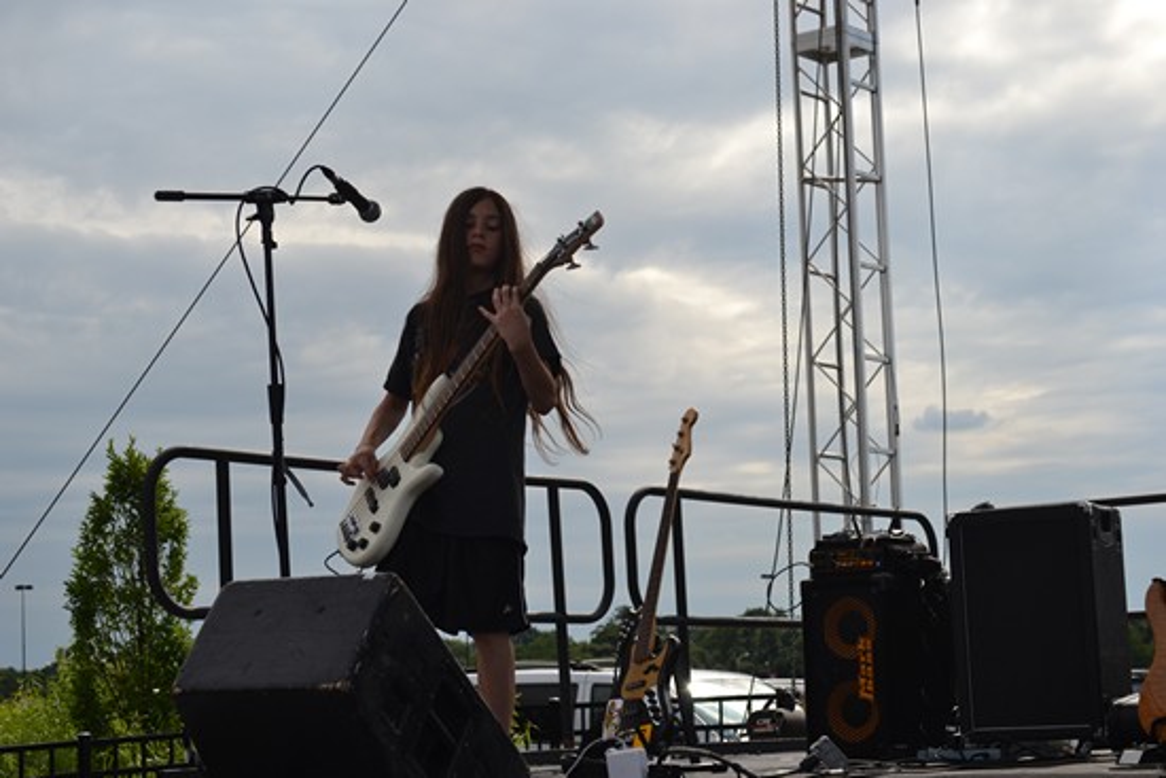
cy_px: 389
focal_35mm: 75
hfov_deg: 27.0
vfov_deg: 18.2
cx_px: 583
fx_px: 2430
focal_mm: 50
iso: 100
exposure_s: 1/200
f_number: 7.1
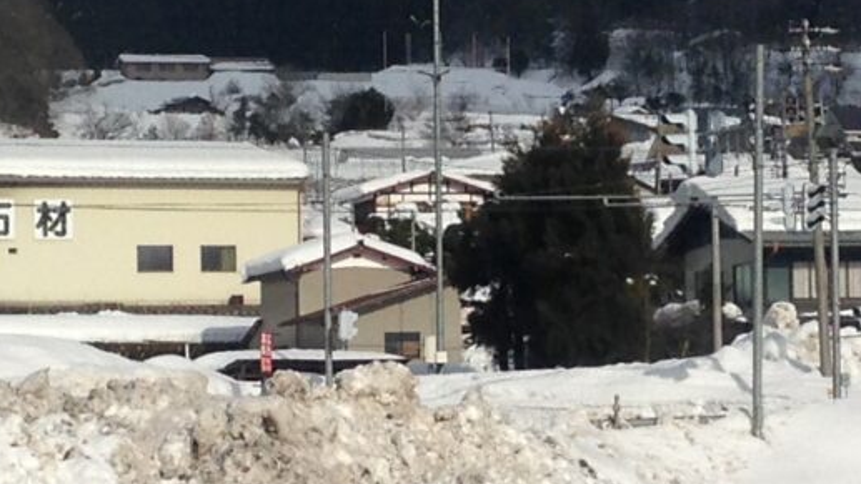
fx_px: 4064
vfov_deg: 6.8
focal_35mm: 178
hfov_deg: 12.1
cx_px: 518
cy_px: 431
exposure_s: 1/2463
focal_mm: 4.12
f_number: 2.4
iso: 50
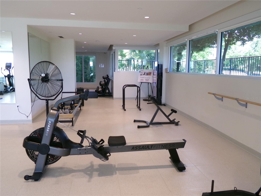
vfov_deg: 49.7
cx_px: 130
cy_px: 98
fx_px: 211
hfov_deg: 63.4
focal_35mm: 28
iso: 200
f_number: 3.8
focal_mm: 5
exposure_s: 1/34
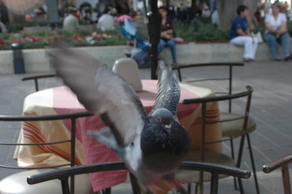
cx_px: 132
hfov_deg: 31.0
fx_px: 526
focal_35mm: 65
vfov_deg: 20.8
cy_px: 127
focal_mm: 28
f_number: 5.6
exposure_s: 1/125
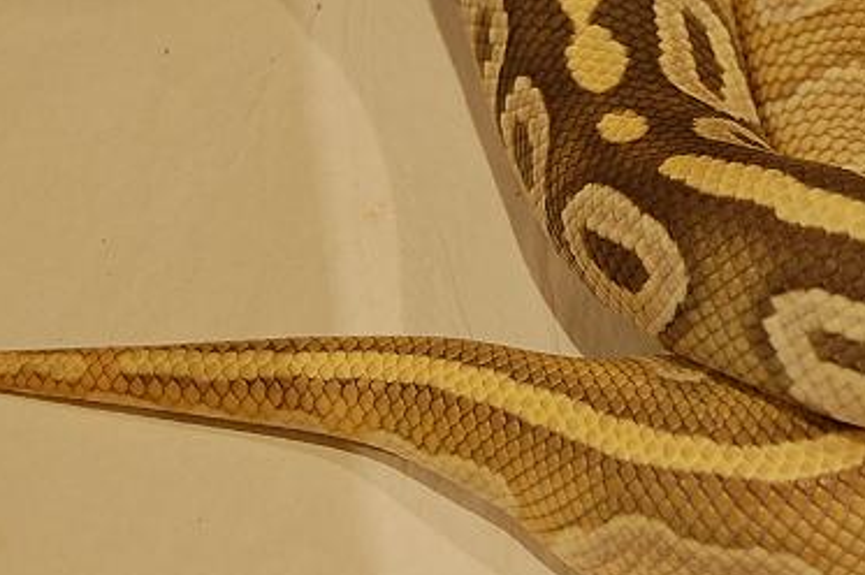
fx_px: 3265
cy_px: 95
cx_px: 675
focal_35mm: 136
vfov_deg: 10.0
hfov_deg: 15.0
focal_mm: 45
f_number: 5.3
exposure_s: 1/50
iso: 400
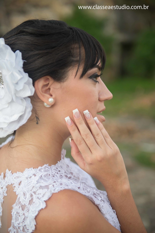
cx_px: 78
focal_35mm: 60
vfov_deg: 33.4
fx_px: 387
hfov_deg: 22.6
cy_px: 116
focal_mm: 60
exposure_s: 1/100
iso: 1000
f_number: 2.8
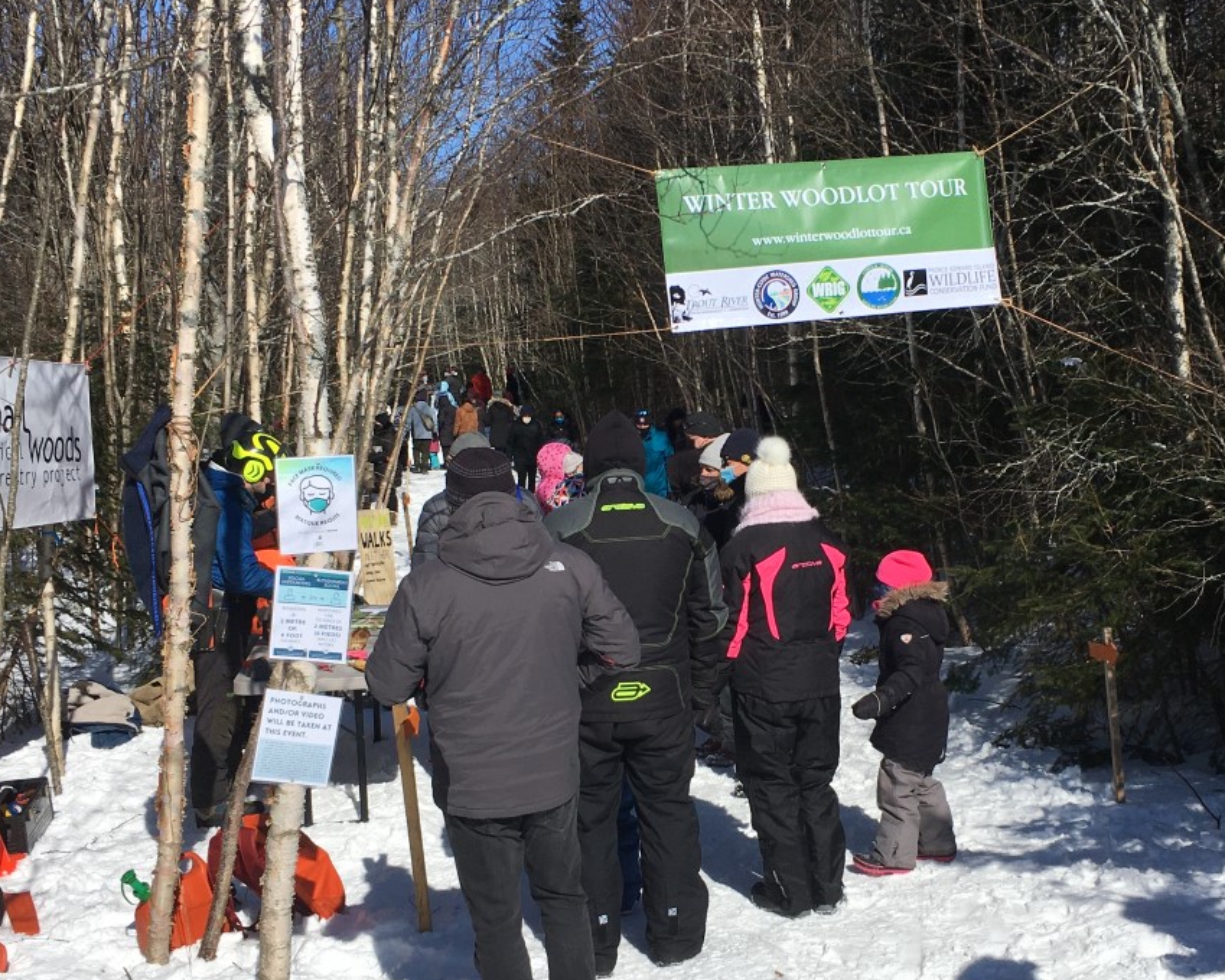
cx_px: 747
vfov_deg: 31.4
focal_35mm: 48
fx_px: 1740
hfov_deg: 38.6
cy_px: 534
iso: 25
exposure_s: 1/3663
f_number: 2.2
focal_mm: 4.15
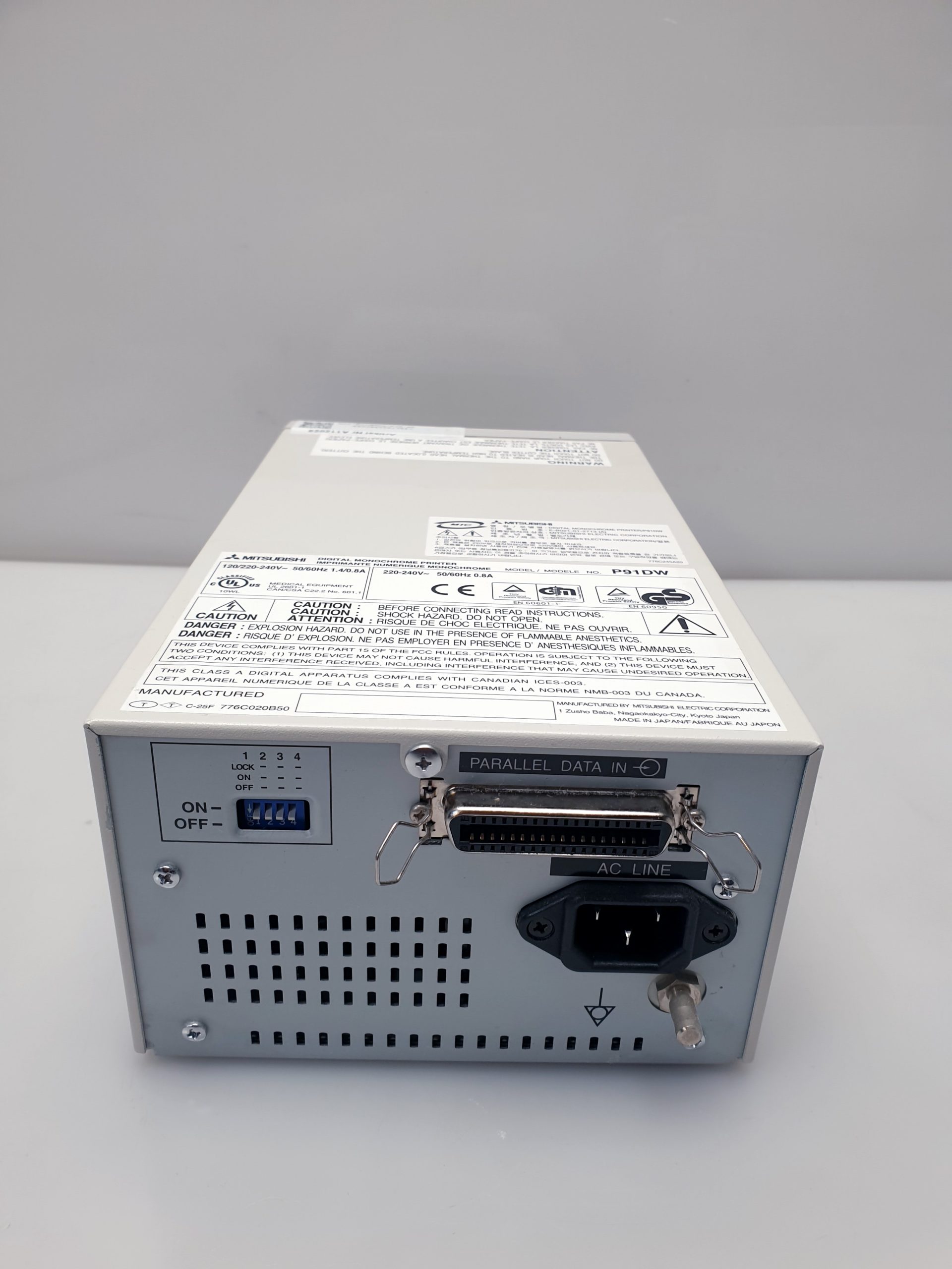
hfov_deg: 53.1
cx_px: 476
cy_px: 634
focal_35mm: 26
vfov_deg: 67.3
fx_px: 953
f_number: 2.4
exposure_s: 1/50
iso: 50
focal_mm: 4.3
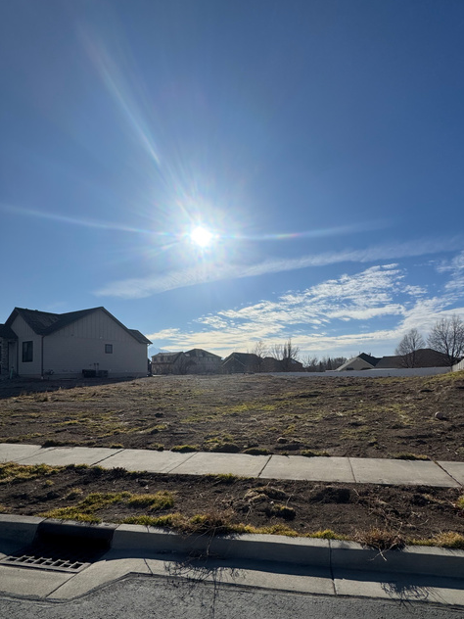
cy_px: 361
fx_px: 304
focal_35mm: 17
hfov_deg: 74.1
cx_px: 272
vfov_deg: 90.2
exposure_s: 1/5650
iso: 32
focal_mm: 2.22
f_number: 2.2
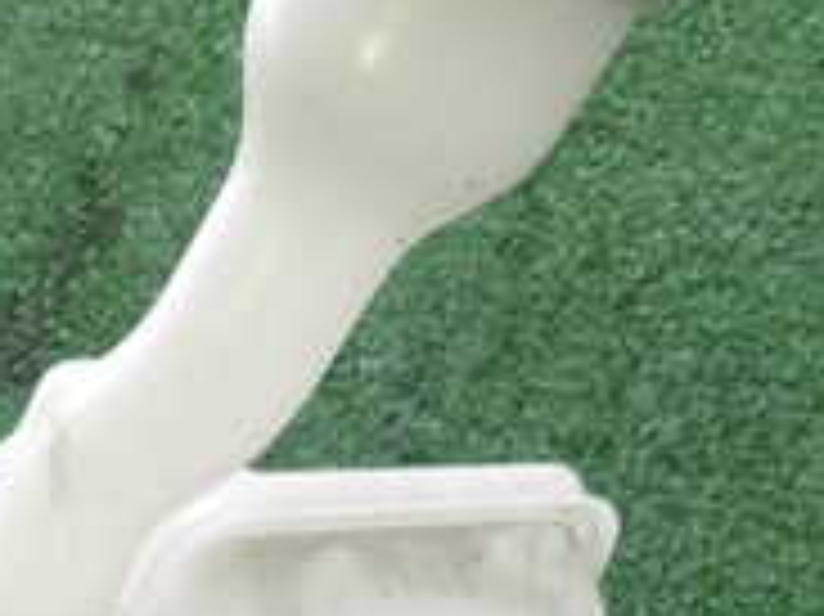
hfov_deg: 22.7
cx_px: -41
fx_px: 1951
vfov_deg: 17.3
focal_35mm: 82
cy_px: 710
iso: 200
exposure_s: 1/50
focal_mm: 4.5
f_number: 2
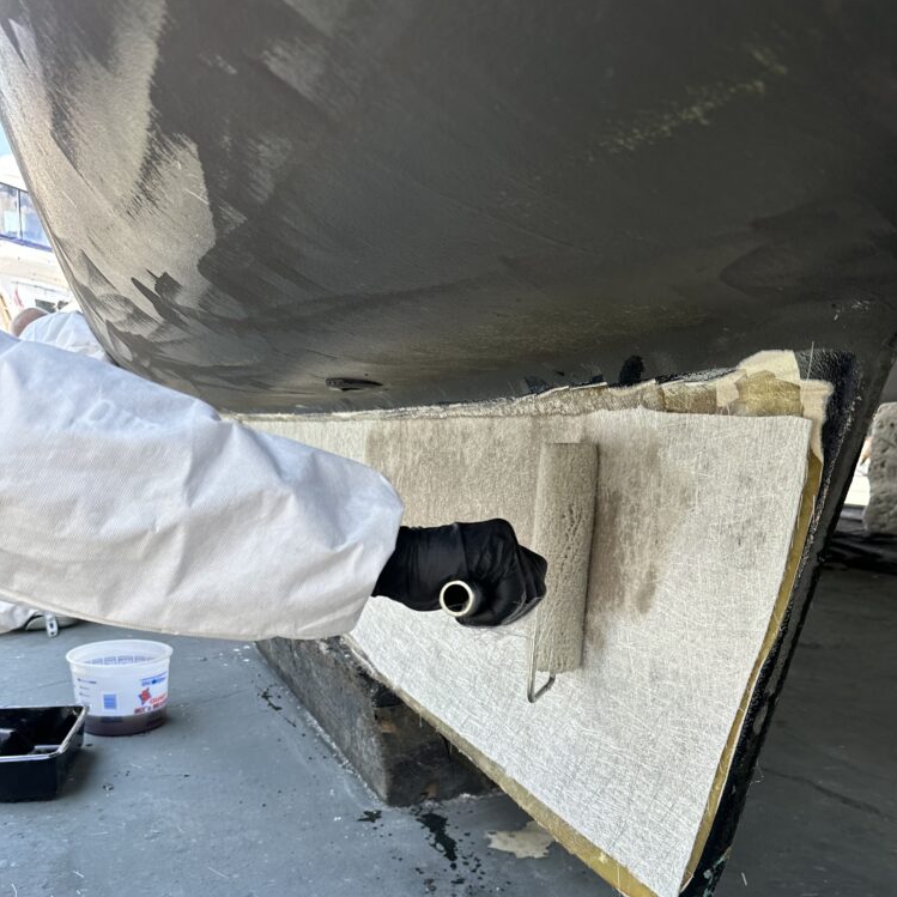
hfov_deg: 55.6
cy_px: 611
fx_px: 850
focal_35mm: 29
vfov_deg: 54.3
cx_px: 440
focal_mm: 6.86
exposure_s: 1/583
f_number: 1.78
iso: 80
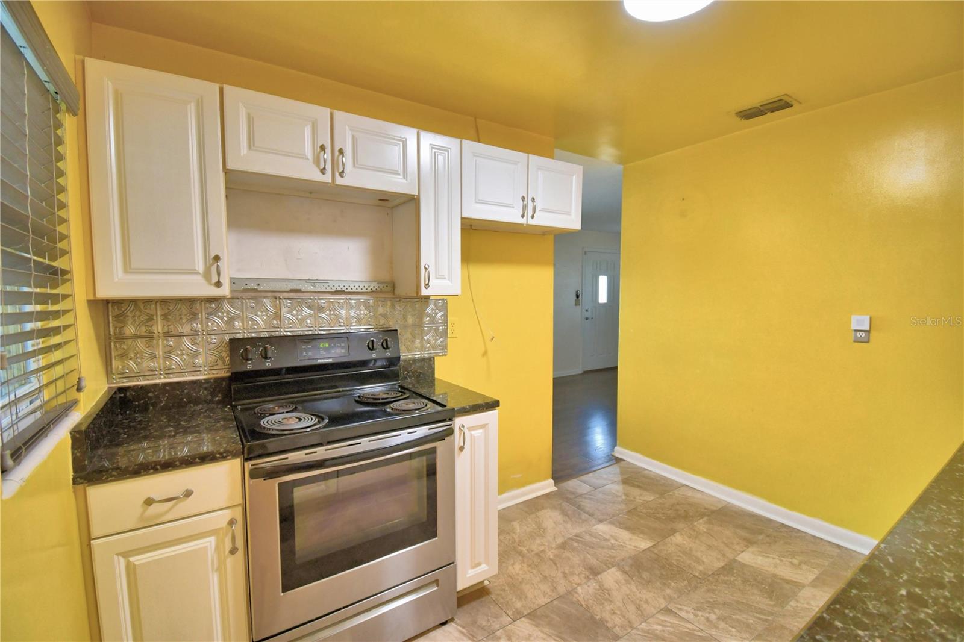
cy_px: 321
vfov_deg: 77.3
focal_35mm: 15
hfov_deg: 100.4
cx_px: 482
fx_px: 402
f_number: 4.5
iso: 640
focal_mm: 10
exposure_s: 1/30
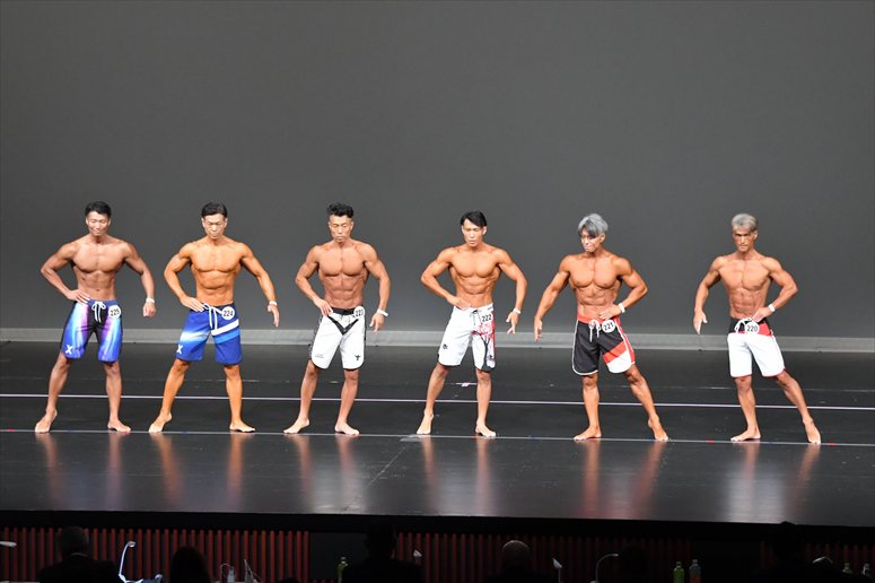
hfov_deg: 13.7
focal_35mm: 150
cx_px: 438
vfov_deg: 9.1
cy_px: 292
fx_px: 3644
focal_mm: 100
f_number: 5.6
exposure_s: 1/400
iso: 5000
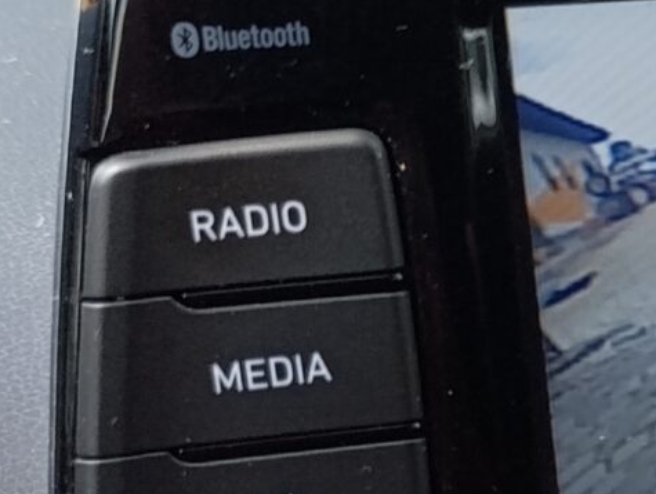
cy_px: 486
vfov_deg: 11.9
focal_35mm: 124
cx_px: 1144
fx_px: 2354
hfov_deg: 14.2
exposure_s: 1/155
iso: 50
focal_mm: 6.14
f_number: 1.6
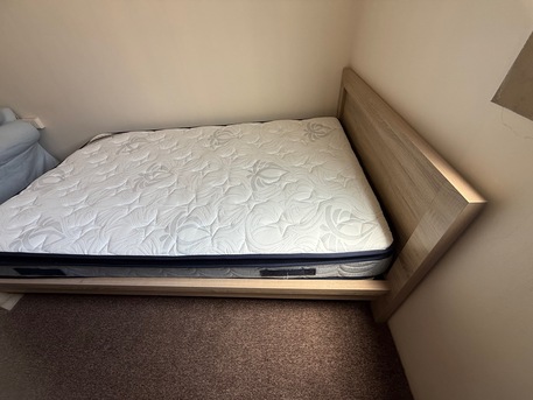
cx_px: 266
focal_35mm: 14
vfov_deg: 85.7
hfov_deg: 102.0
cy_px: 200
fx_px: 216
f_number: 2.2
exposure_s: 1/99
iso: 80
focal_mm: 2.22
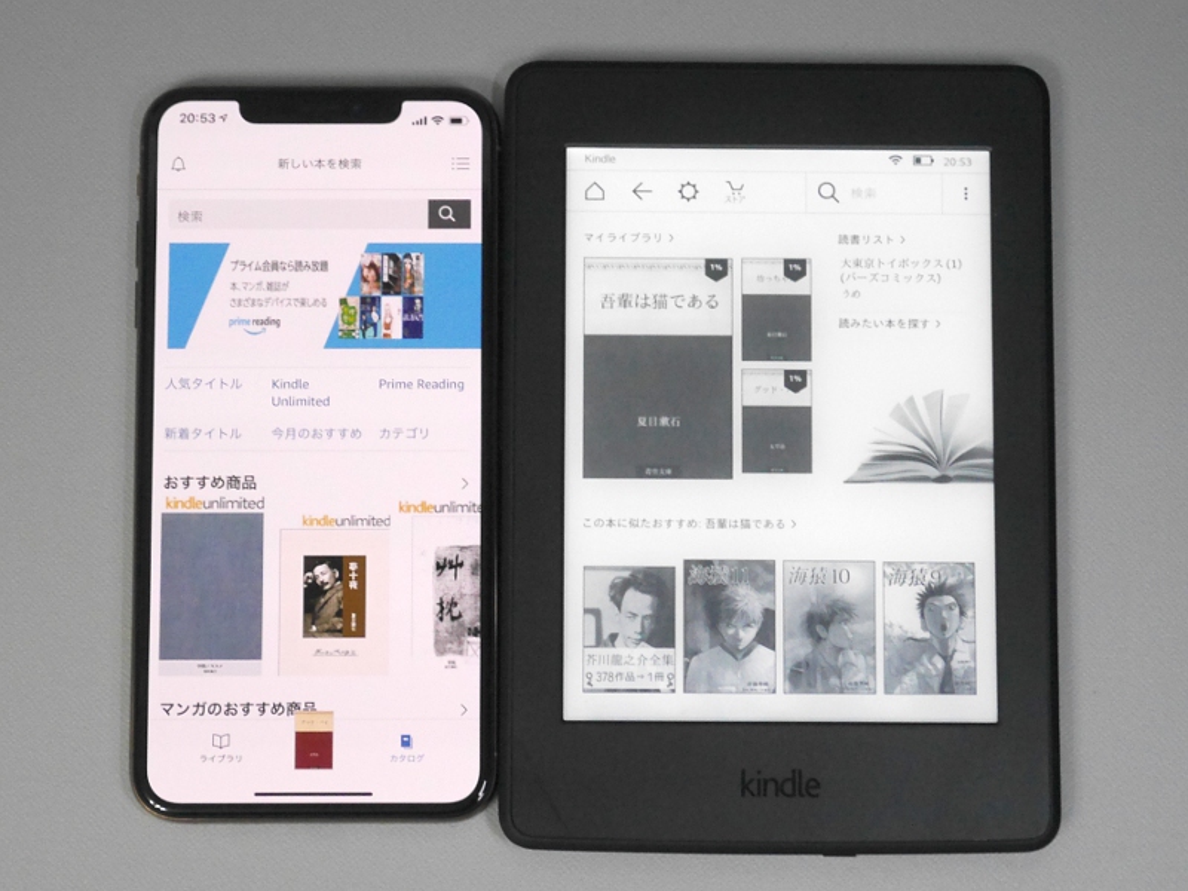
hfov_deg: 23.3
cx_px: 594
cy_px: 446
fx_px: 2883
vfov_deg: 17.6
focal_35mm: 84
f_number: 5.6
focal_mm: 42
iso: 1250
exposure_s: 1/80
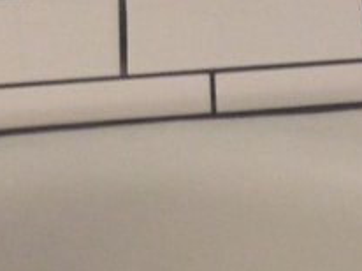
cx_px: 684
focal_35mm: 214
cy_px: -165
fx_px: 2235
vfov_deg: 6.8
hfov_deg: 8.8
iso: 64
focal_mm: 4.12
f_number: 2.4
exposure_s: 1/20
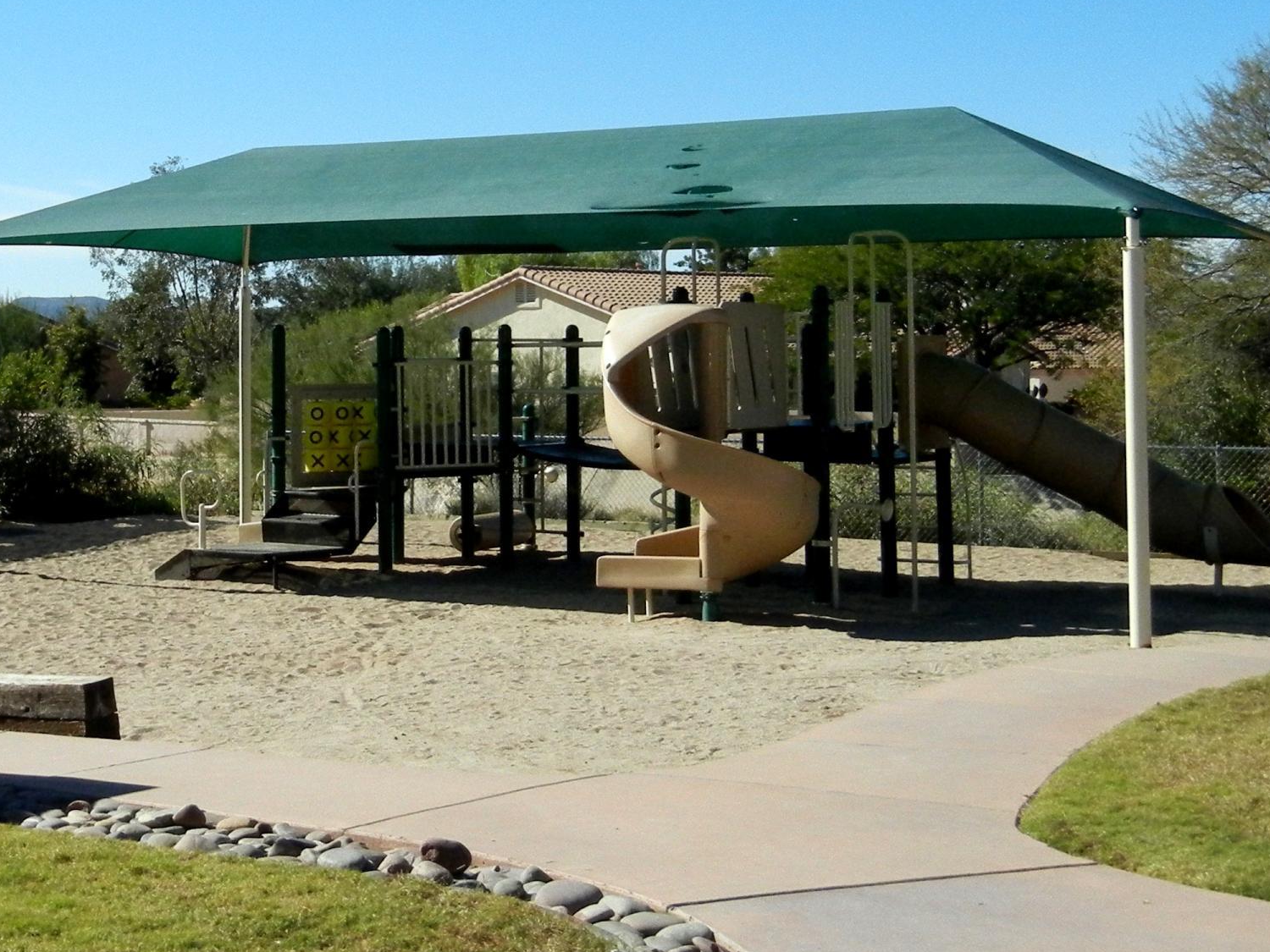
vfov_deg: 24.2
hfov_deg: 31.4
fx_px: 2201
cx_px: 262
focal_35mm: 60
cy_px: 241
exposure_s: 1/1174
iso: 400
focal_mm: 5.4
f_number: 7
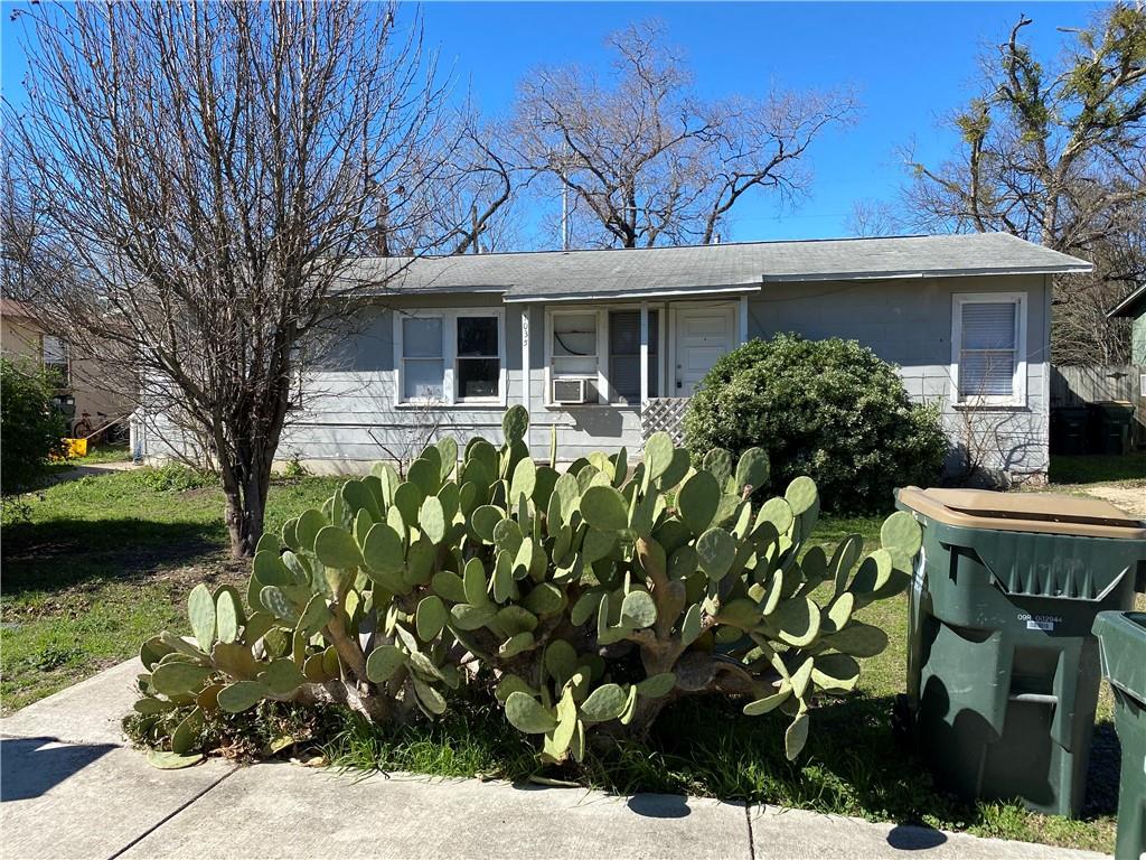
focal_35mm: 26
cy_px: 430
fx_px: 861
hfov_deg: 67.3
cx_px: 573
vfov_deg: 53.1
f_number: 1.8
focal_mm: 4.25
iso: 32
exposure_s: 1/1996
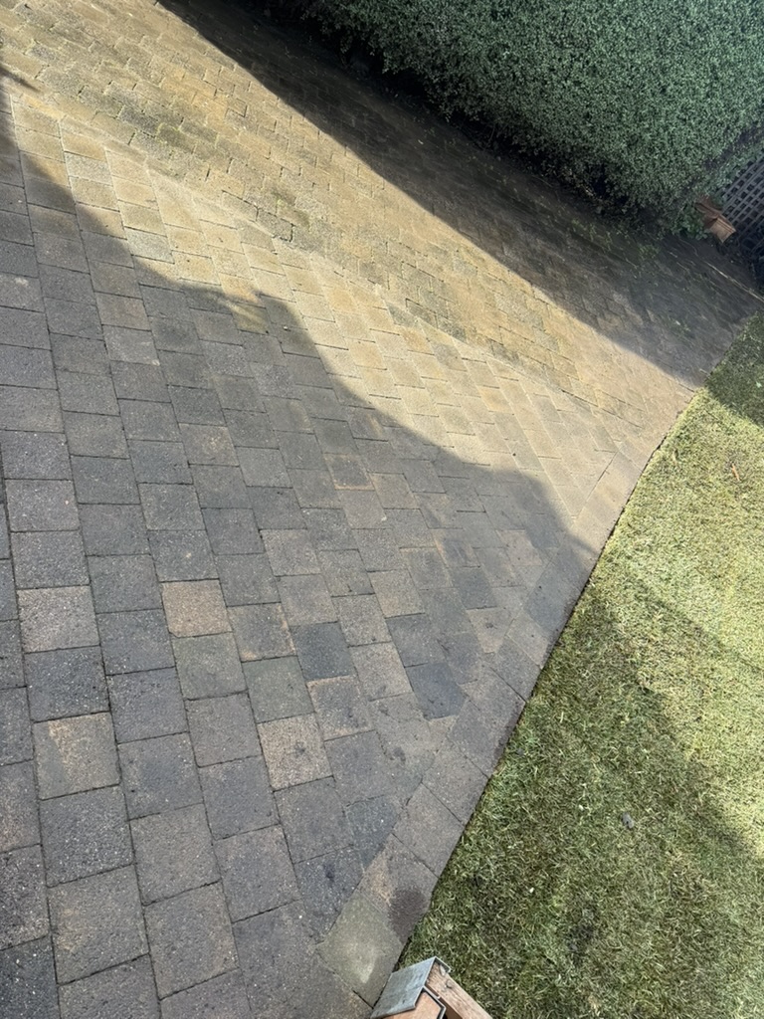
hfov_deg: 56.8
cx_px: 382
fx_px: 706
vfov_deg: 71.6
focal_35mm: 24
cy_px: 510
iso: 80
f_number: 1.78
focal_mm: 6.76
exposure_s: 1/539
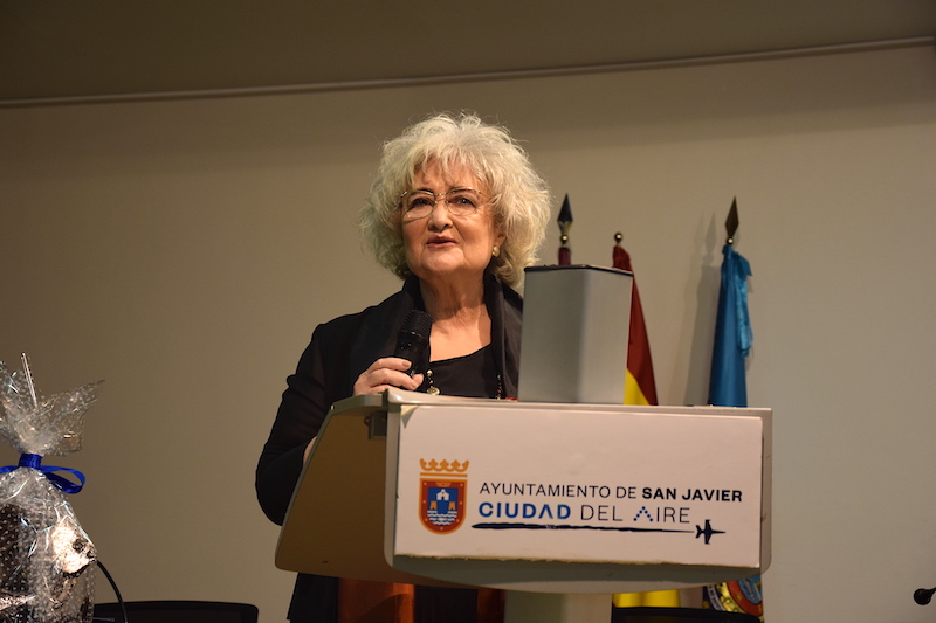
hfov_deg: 21.9
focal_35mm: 93
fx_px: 2417
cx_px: 468
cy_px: 312
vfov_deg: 14.7
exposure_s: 1/60
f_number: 5.3
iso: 640
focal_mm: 62
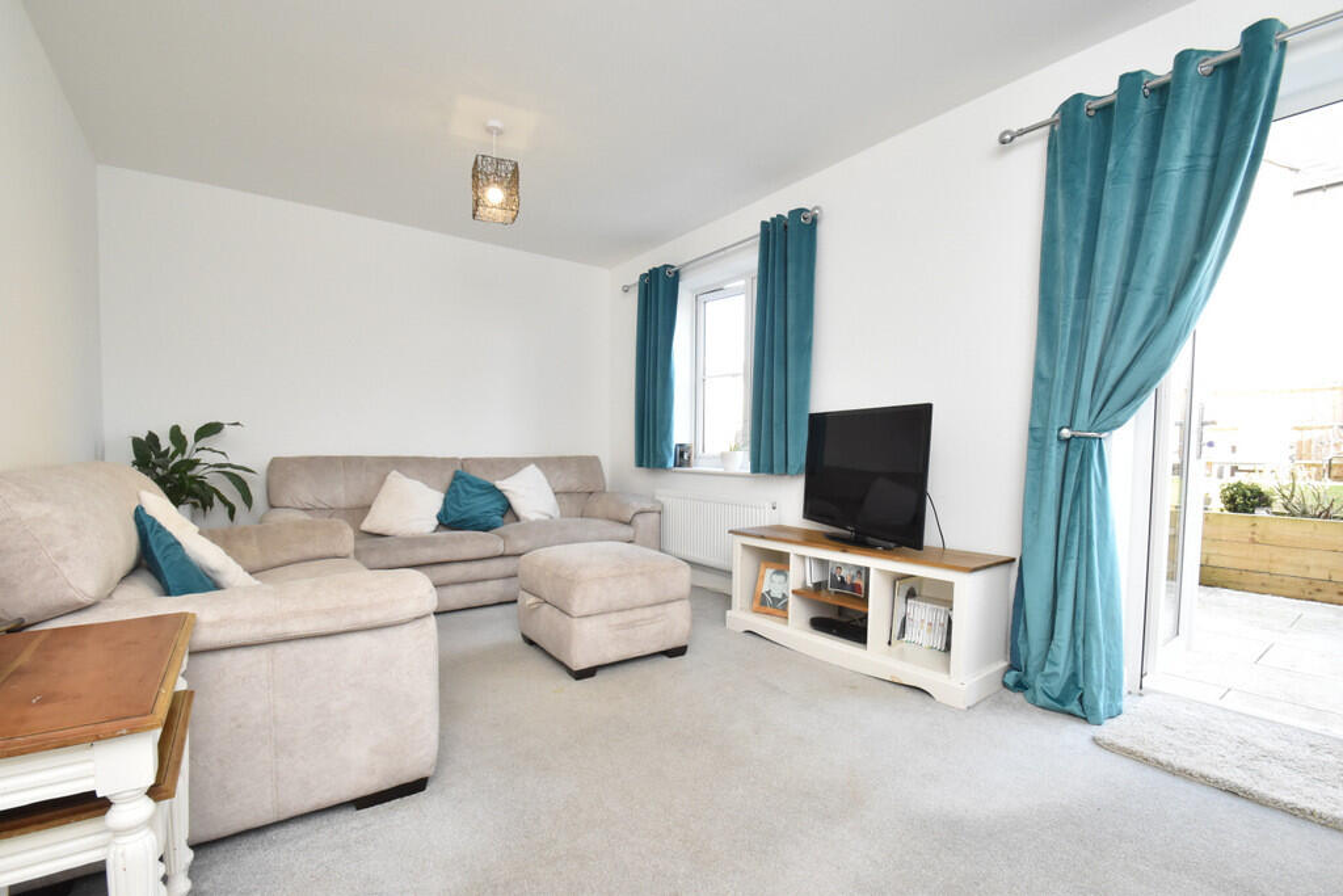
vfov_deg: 77.3
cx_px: 672
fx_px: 560
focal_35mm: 15
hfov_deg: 100.4
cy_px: 448
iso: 1250
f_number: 9
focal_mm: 10
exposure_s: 1/60
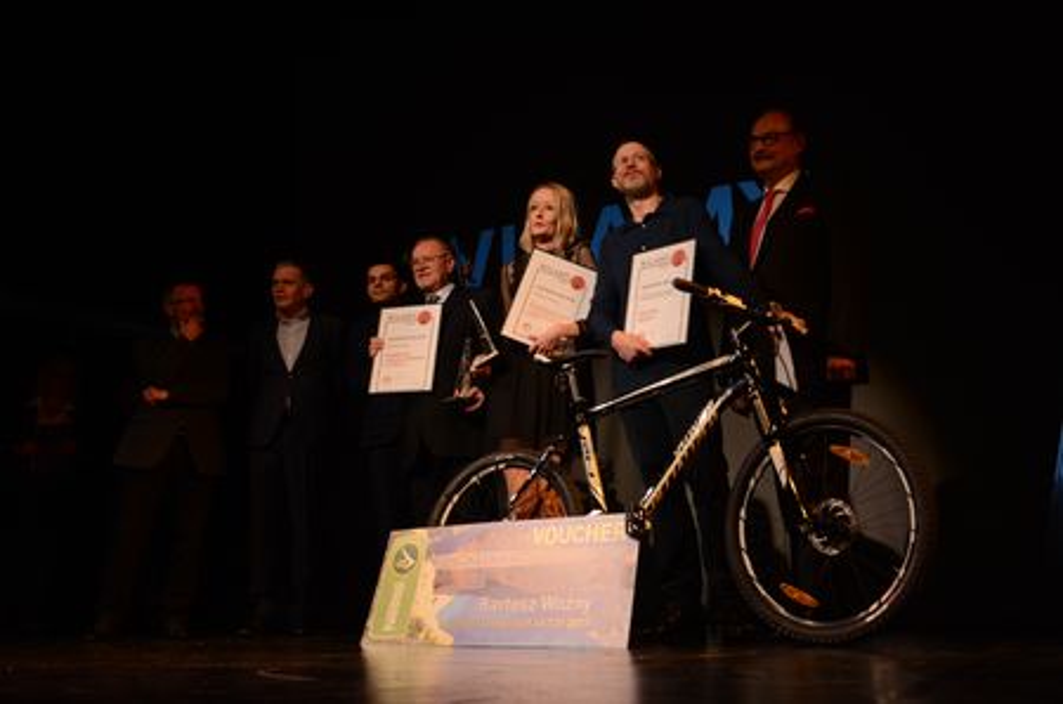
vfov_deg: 35.3
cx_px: 532
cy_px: 352
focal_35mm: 38
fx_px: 1105
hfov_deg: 51.4
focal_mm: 25
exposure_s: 1/200
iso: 1000
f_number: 4
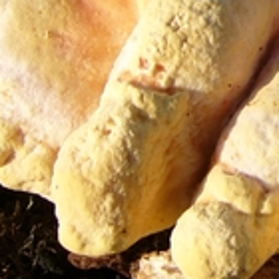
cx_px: 430
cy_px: -88
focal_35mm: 136
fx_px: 1240
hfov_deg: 12.2
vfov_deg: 12.4
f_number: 4
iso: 50
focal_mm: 6
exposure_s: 1/320
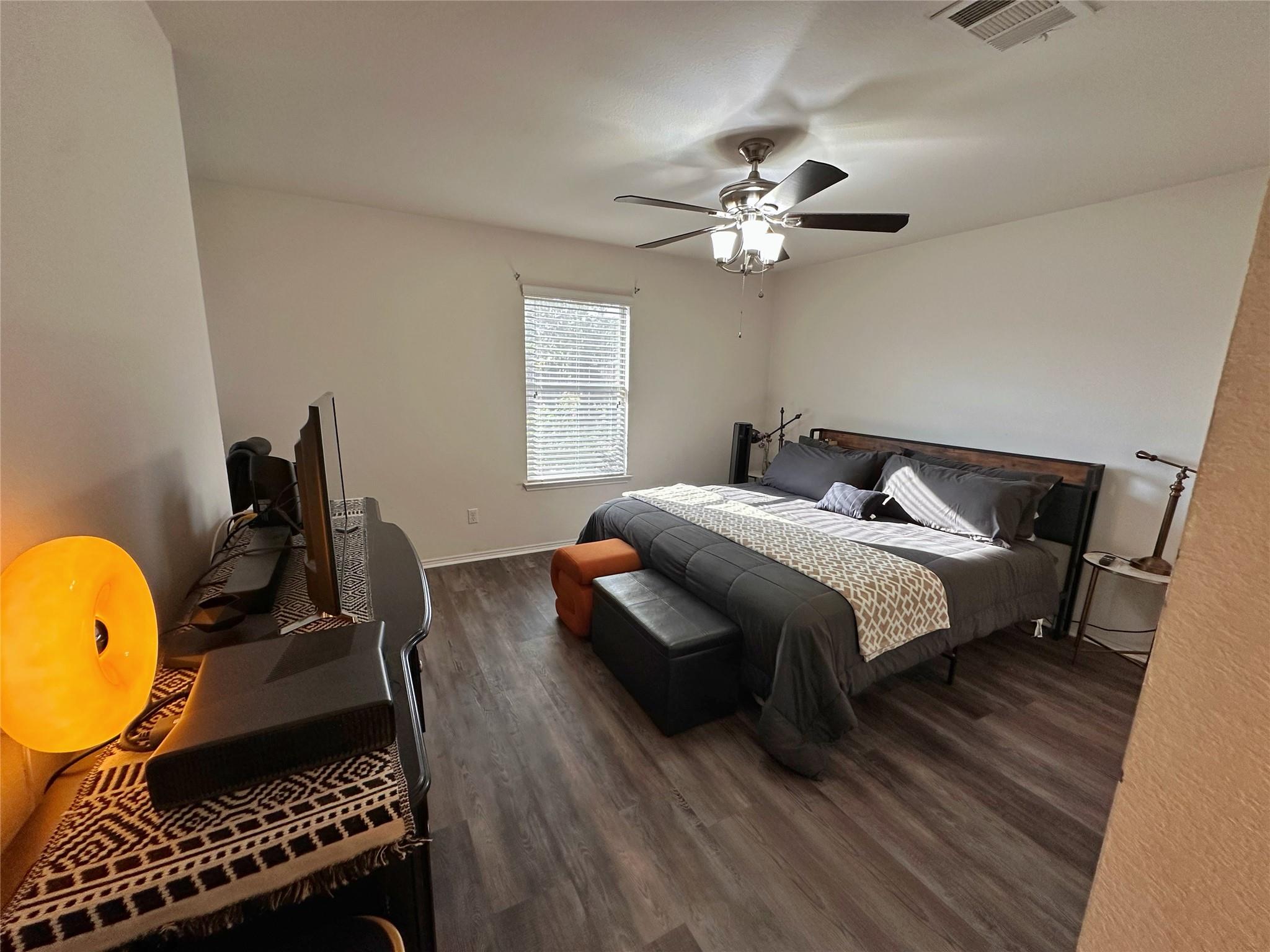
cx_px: 635
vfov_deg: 85.7
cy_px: 476
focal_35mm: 14
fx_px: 514
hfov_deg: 102.1
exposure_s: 1/60
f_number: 2.2
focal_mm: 2.22
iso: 160
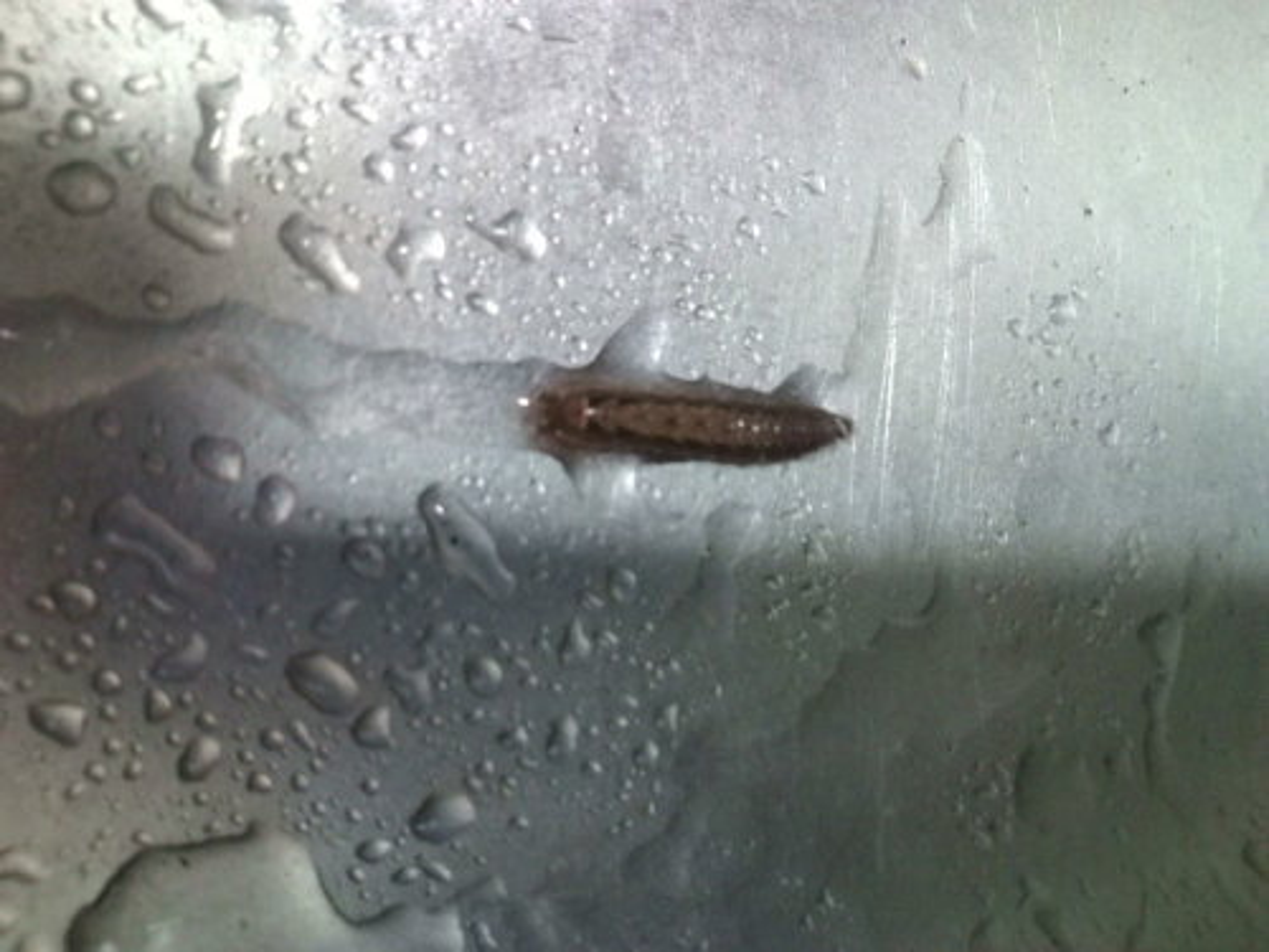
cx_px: 634
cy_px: 476
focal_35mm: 32
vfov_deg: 44.2
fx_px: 1173
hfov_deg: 56.8
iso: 98
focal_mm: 3.3
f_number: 2.8
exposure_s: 1/4.17
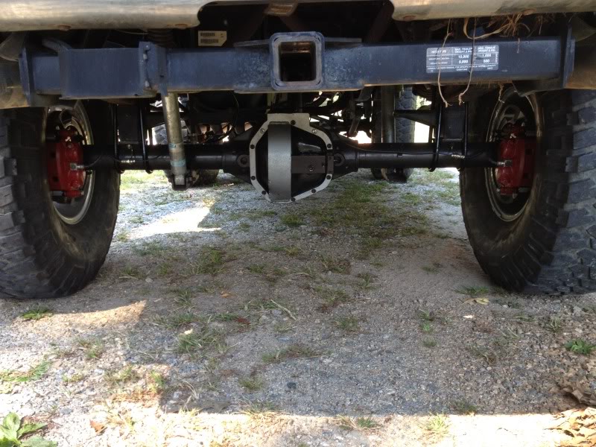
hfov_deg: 52.6
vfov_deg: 40.7
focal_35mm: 35
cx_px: 298
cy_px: 224
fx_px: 603
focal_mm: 4.3
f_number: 2.4
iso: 80
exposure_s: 1/120
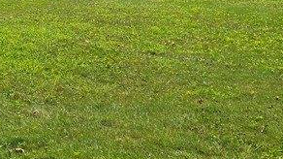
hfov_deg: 23.6
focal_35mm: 88
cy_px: -86
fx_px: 660
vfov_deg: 12.9
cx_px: 32
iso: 12
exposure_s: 1/1276
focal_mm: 6.3
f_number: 1.7
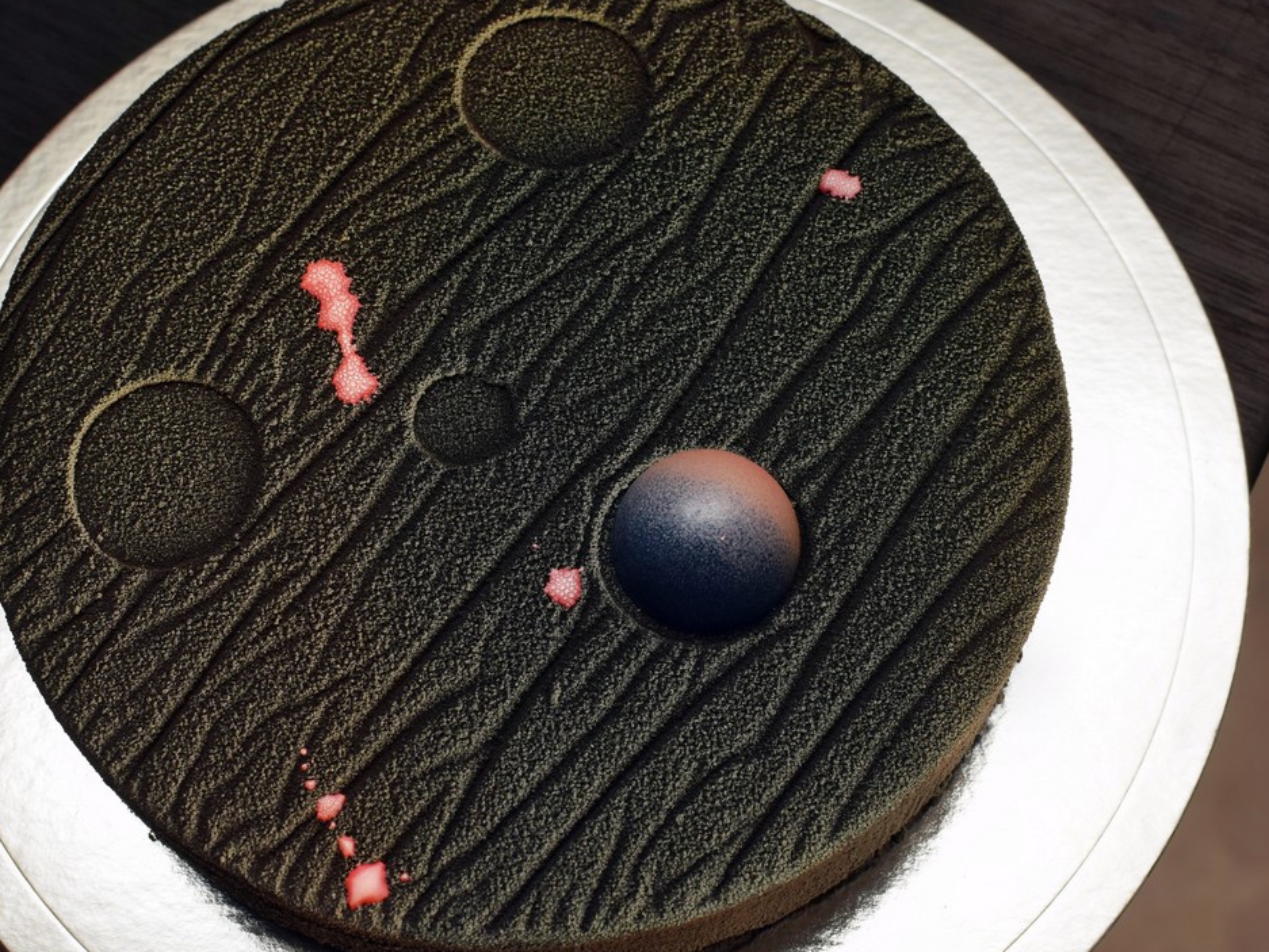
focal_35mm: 61
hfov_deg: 31.8
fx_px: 2221
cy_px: 494
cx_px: 512
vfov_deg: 24.2
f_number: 8
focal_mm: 35
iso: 400
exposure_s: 1/125
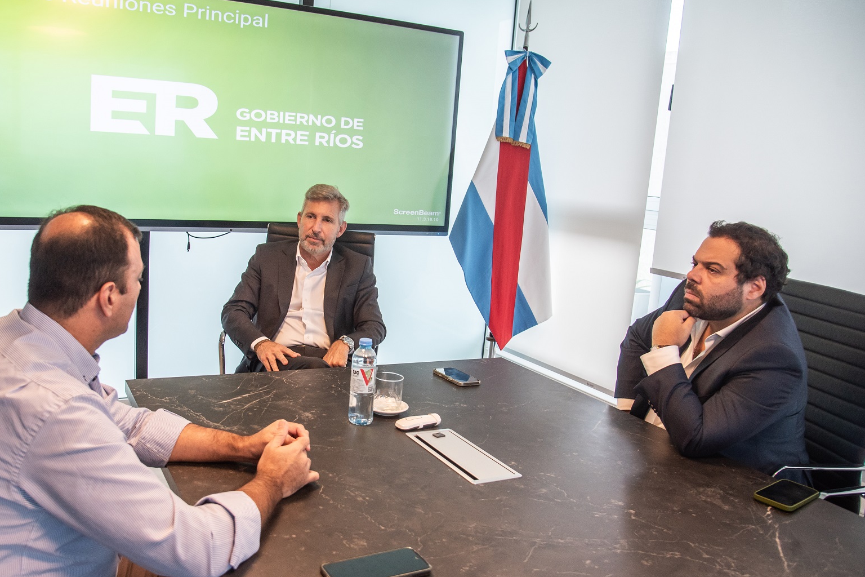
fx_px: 721
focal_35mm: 30
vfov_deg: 43.6
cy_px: 271
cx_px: 341
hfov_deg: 61.3
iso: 800
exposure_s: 1/250
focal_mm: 24
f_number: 5
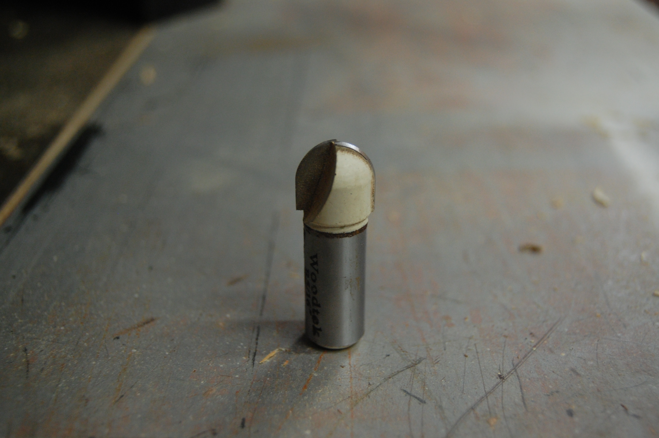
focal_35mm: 51
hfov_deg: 38.9
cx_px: 330
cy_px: 219
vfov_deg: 26.4
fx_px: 933
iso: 800
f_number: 4.5
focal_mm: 34
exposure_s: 1/15
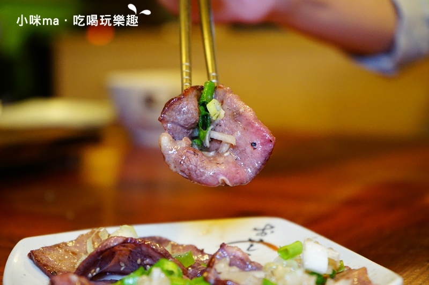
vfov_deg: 19.4
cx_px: 214
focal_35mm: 70
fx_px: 834
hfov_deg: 28.8
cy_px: 142
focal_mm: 70
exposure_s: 1/80
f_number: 5.6
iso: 4000
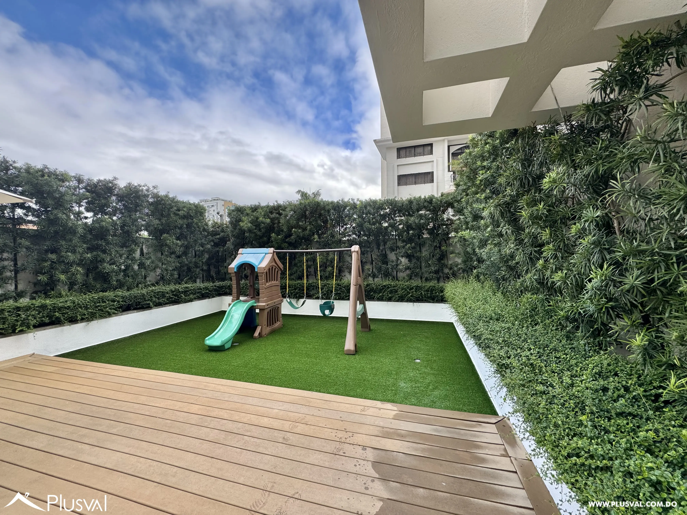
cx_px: 344
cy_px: 258
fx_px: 278
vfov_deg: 85.7
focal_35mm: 14
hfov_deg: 102.1
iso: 40
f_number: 2.2
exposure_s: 1/381
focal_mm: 2.22
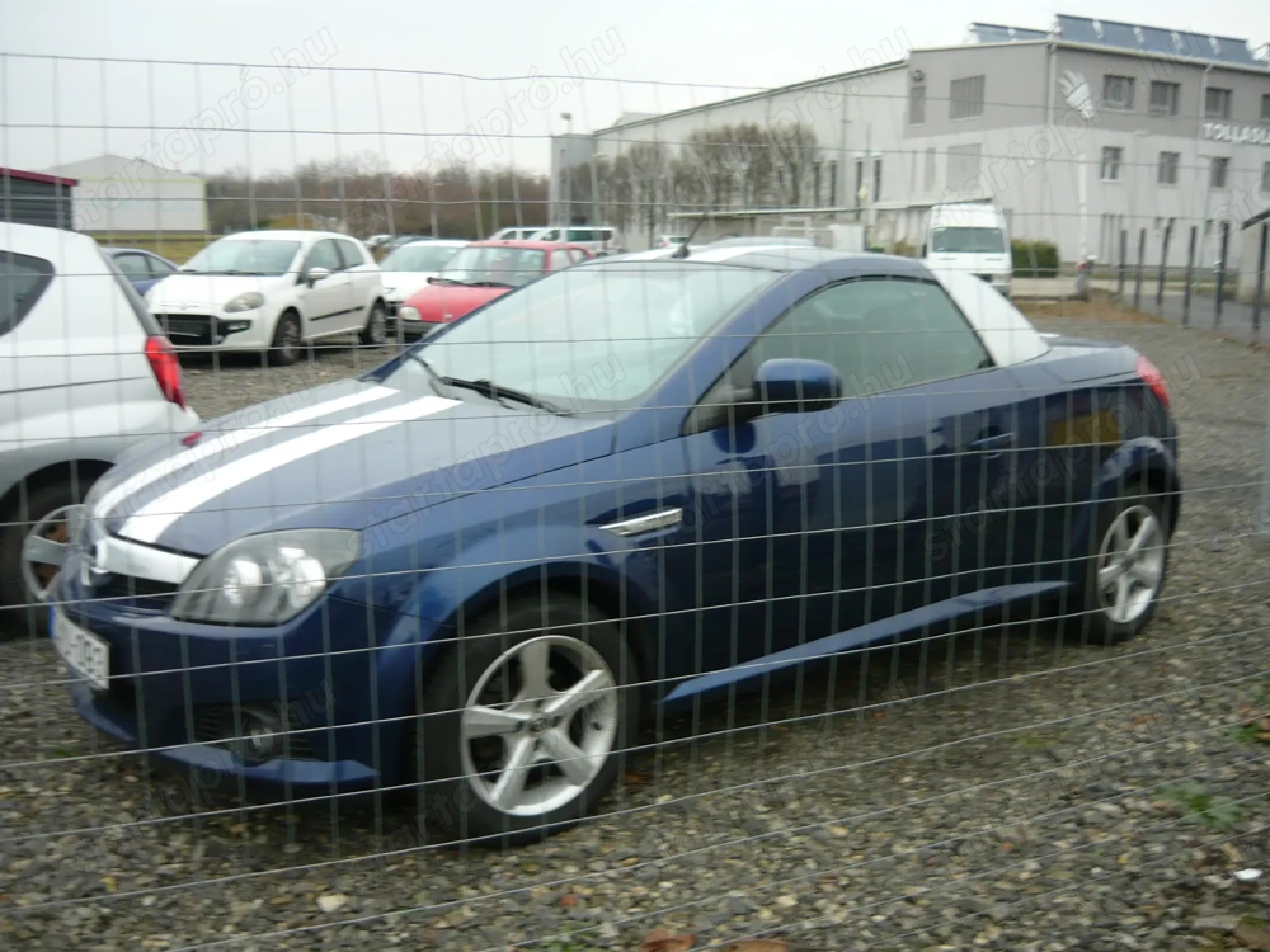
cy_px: 476
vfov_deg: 42.9
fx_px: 1211
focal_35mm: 33
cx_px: 635
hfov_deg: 55.4
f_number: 2.8
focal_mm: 5.5
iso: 100
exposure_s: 1/50
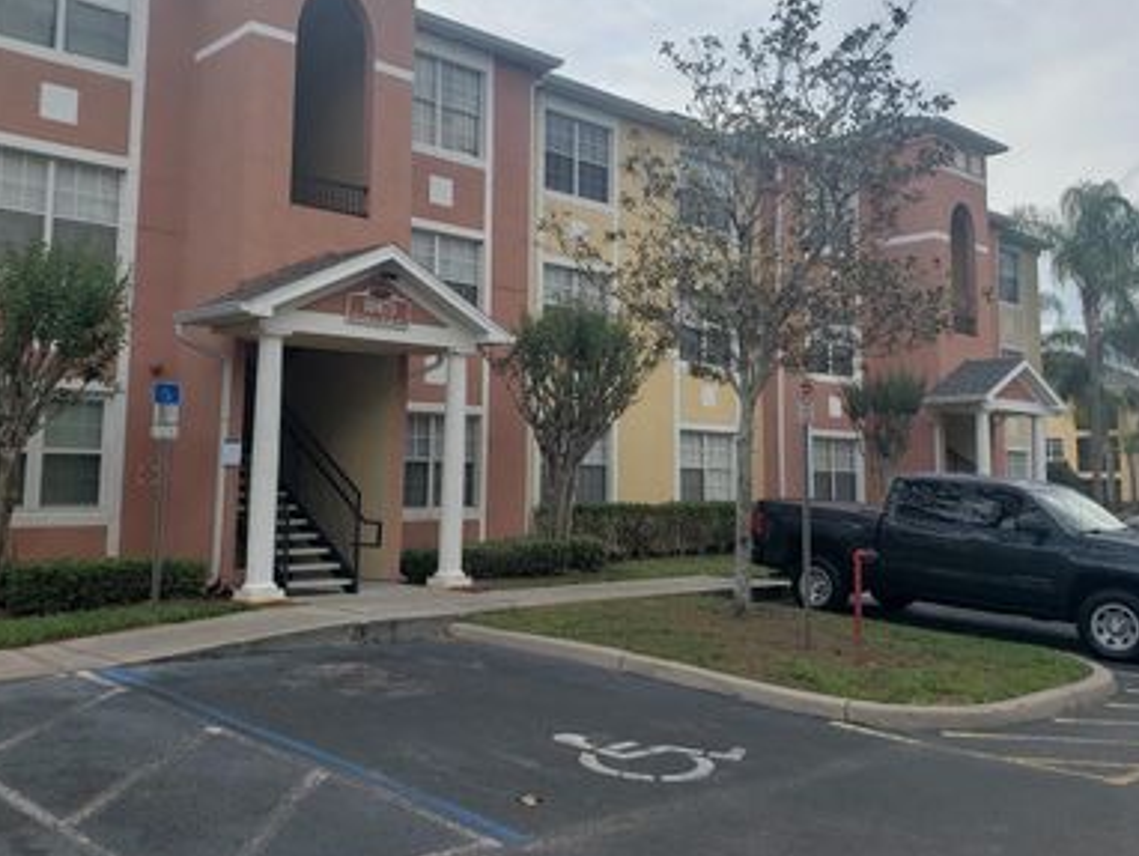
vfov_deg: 41.7
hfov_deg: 53.9
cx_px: 584
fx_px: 1119
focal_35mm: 34
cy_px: 344
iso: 50
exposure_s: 1/932
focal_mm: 4.3
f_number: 2.4
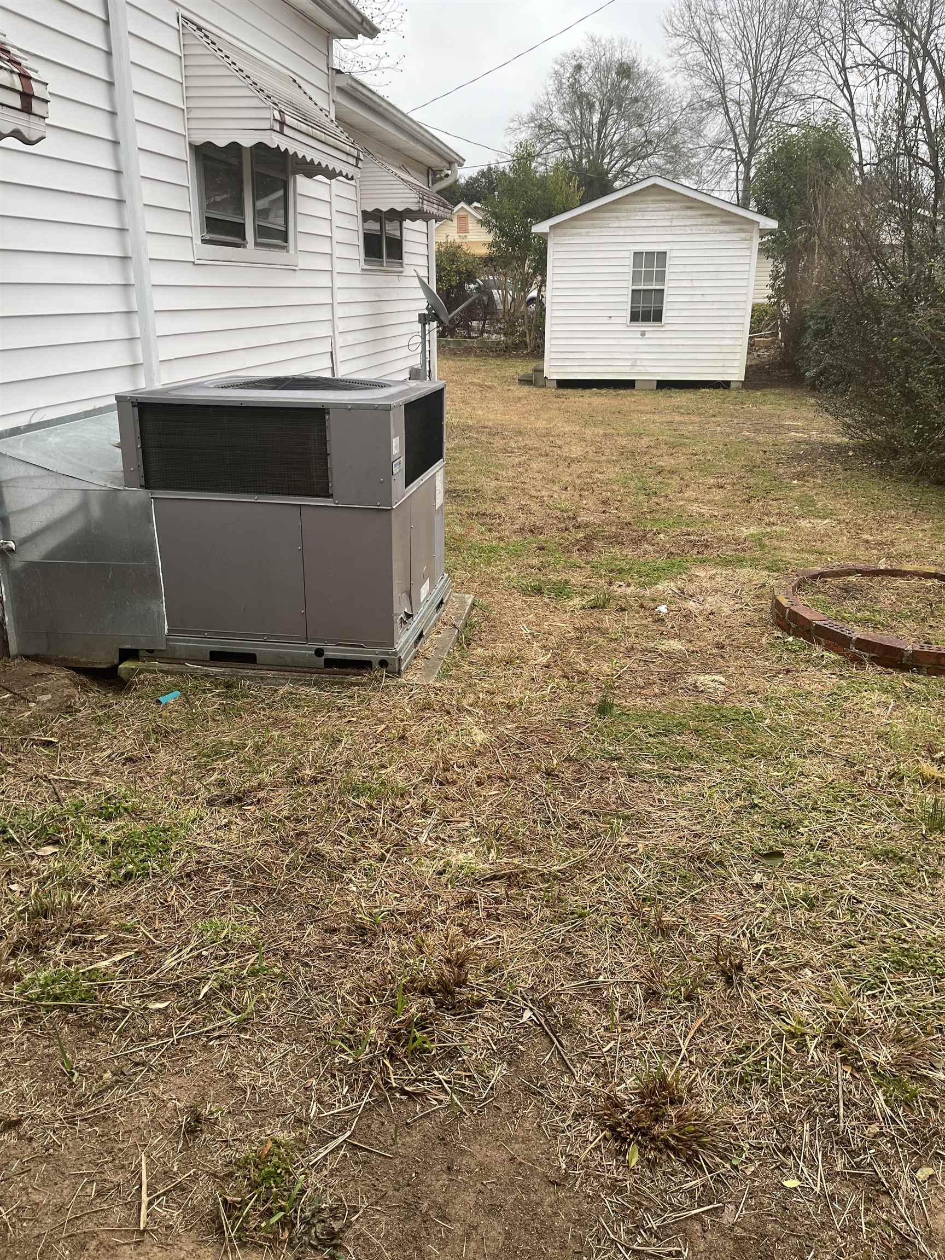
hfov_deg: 53.1
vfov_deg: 67.3
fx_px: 946
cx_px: 472
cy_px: 630
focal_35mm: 26
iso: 50
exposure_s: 1/384
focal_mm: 5.1
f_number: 1.6
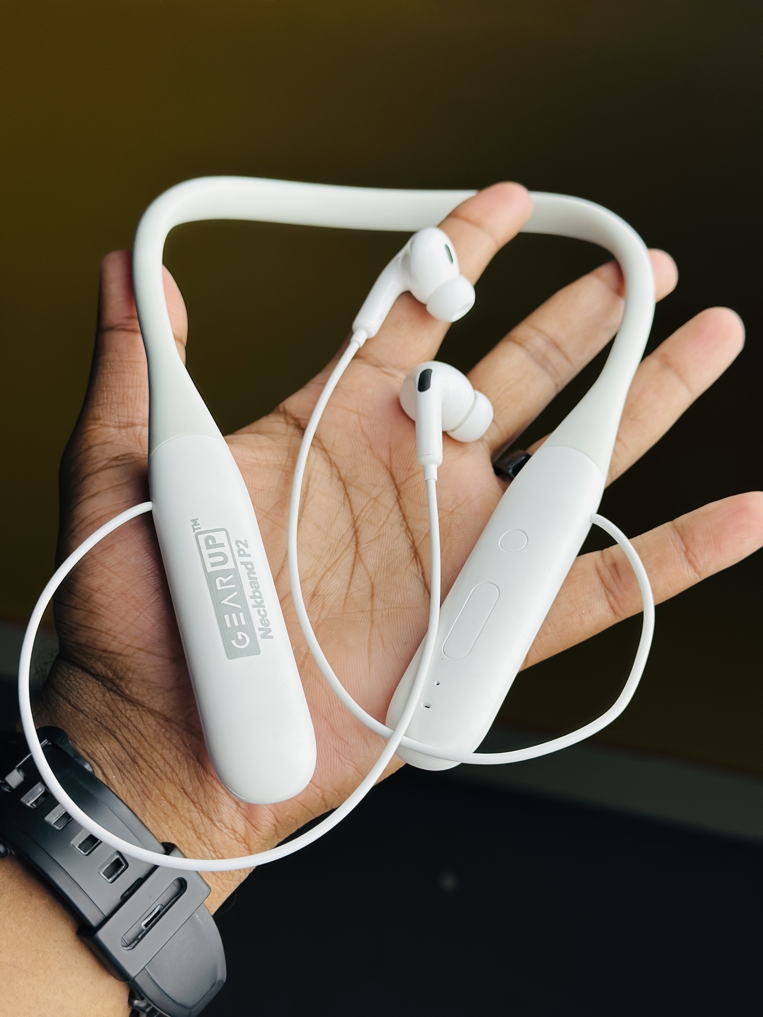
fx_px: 1411
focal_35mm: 48
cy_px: 508
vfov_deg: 39.7
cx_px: 382
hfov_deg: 30.3
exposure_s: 1/119
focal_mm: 6.86
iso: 64
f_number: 1.78
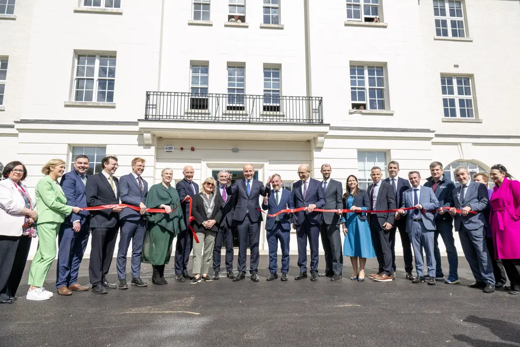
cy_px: 174
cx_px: 260
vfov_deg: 53.1
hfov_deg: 73.7
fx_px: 347
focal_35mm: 24
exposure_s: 1/500
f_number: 10
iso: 320
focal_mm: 24
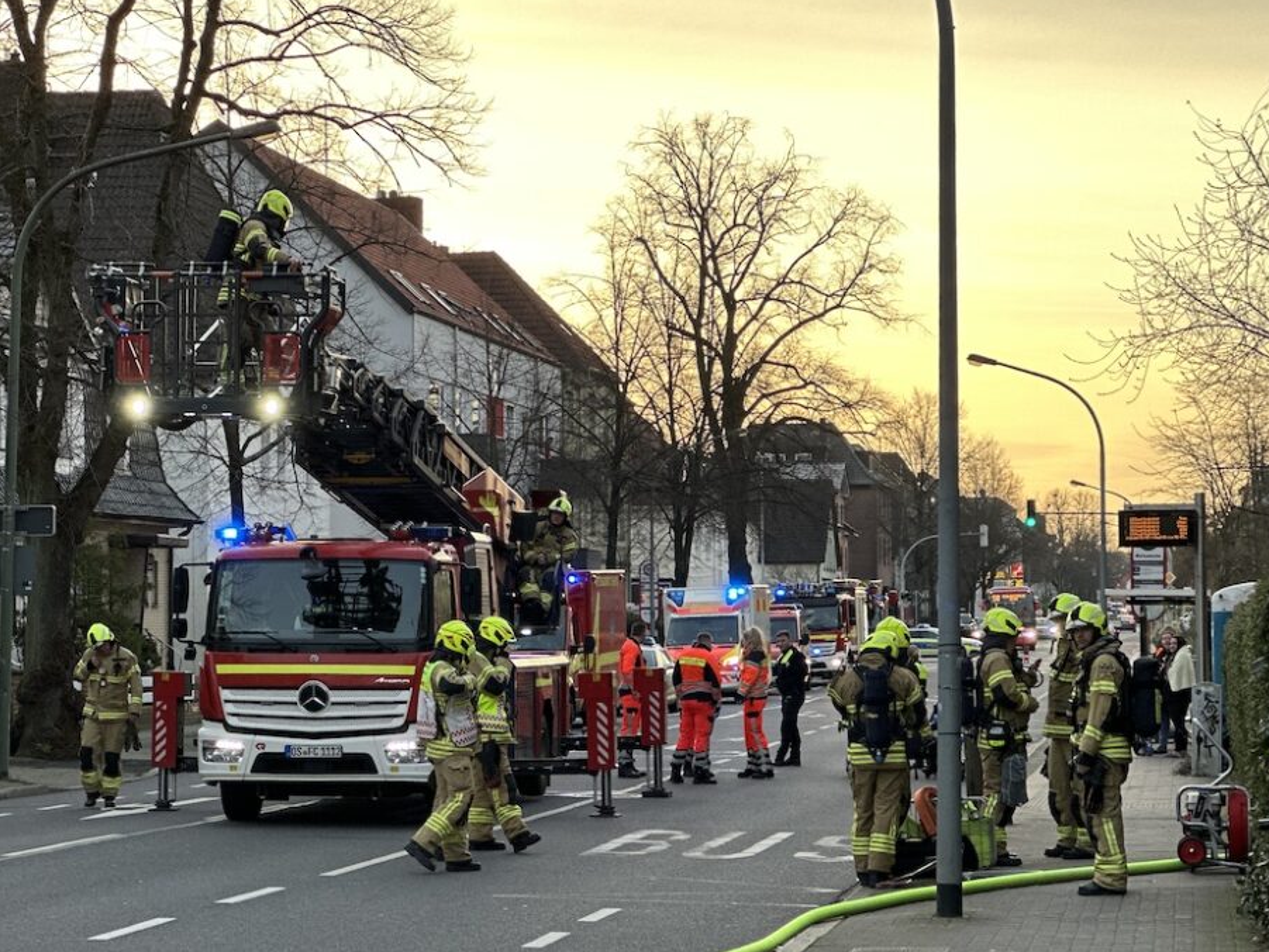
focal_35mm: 100
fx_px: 3666
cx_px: 573
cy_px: 582
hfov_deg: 19.6
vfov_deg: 14.8
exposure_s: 1/121
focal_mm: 9
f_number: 2.8
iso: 40
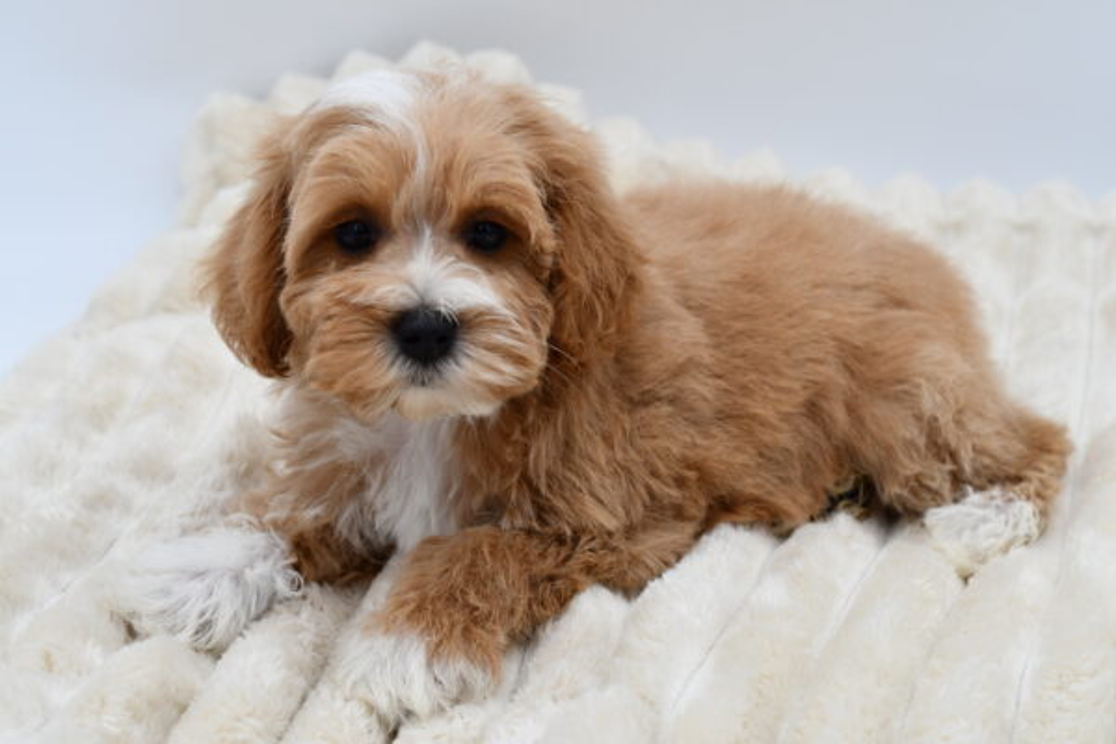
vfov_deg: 18.2
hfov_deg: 27.0
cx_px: 558
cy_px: 372
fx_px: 2325
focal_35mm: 75
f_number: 5.6
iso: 250
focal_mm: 50
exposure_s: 1/250
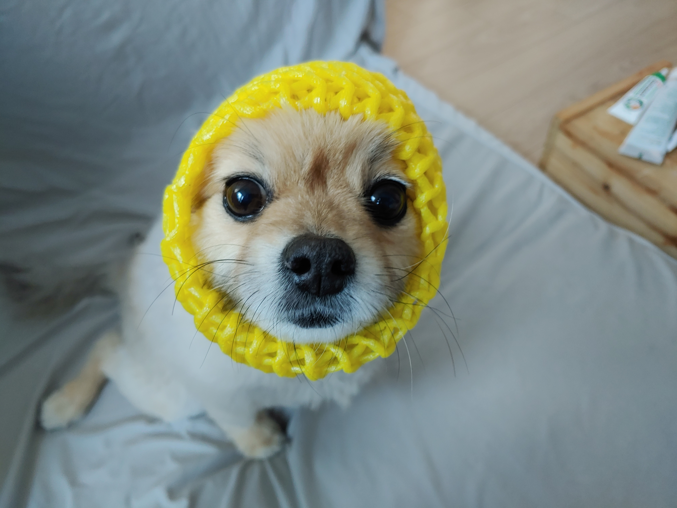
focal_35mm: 25
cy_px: 254
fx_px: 489
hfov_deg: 69.4
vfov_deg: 54.9
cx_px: 338
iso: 200
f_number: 1.5
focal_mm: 4.23
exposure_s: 1/24
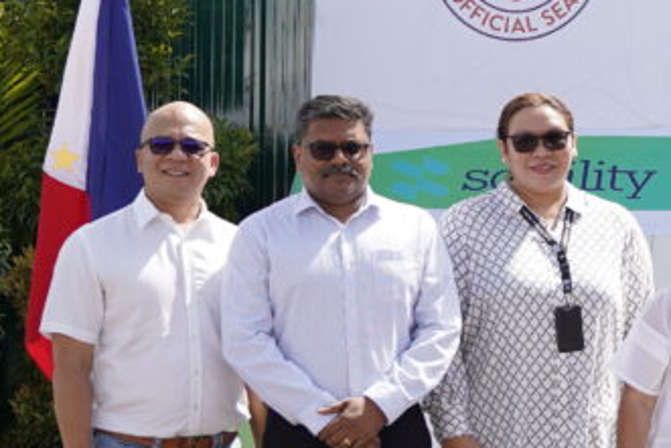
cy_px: 140
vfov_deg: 10.5
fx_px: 2424
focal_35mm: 130
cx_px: 1129
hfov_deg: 14.3
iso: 100
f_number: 3.2
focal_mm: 28
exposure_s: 1/800
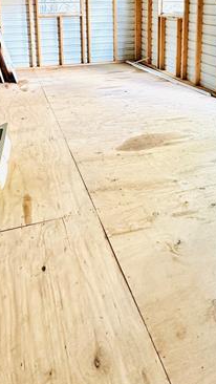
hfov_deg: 36.7
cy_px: 56
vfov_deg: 54.9
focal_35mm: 32
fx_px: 326
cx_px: 105
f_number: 2.2
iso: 320
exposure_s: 1/85
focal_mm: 2.22
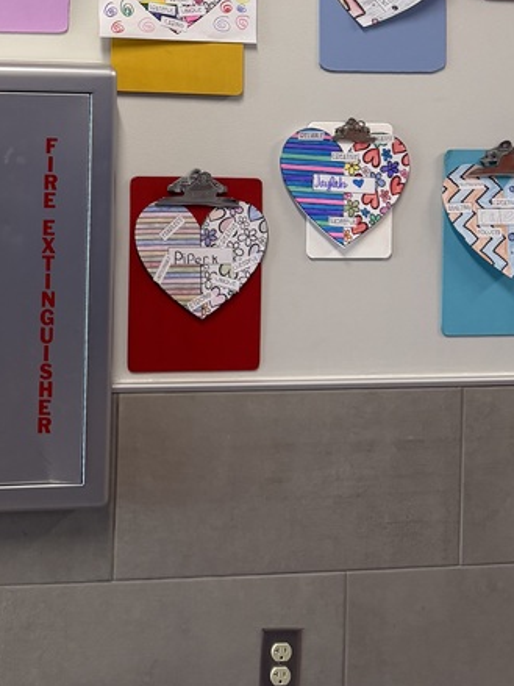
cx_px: -33
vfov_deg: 30.9
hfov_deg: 24.5
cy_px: -55
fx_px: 1109
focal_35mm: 56
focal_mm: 6.76
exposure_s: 1/119
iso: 200
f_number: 1.78
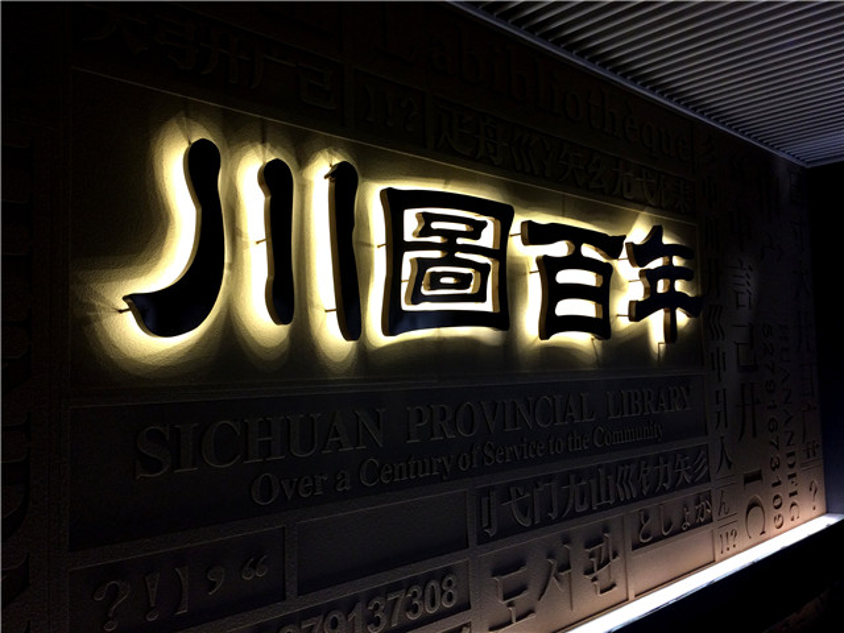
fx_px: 707
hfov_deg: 61.7
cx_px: 422
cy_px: 316
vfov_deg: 48.2
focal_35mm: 29
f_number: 2.2
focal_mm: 4.15
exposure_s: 1/33
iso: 125
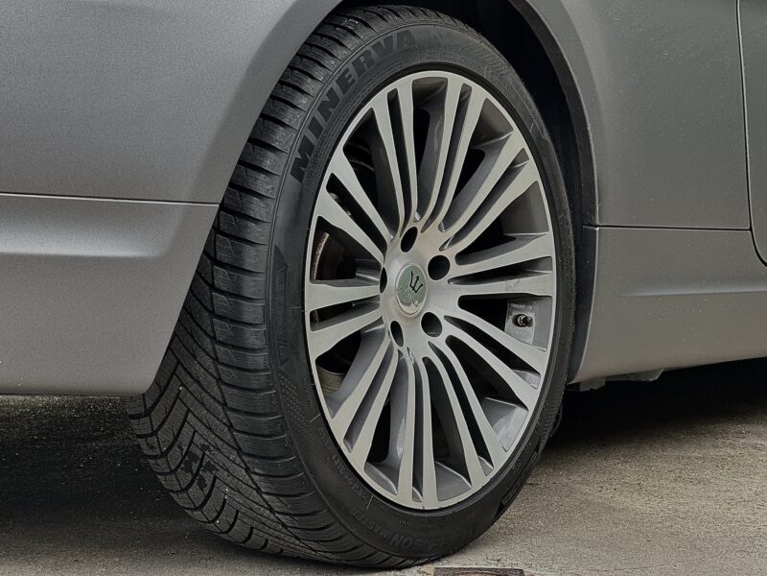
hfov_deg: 25.3
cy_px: 288
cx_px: 384
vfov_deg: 19.1
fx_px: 1706
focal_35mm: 77
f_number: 2.8
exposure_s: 1/121
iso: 50
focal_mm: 9
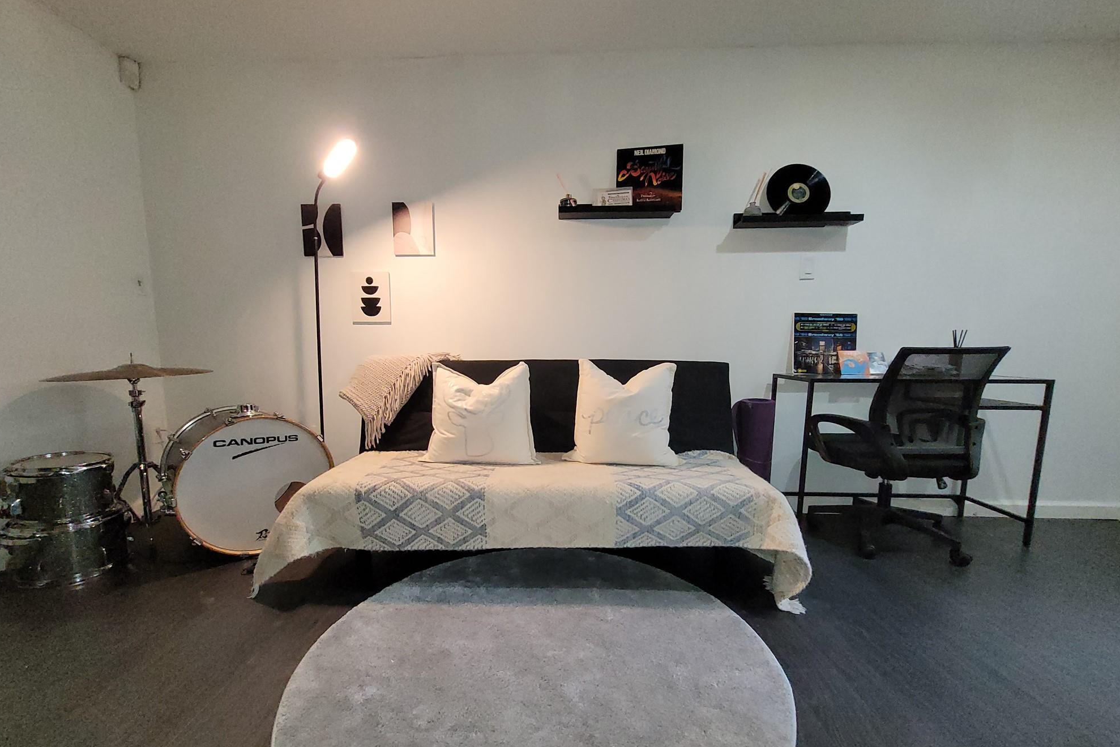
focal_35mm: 14
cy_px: 405
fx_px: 436
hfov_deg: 104.2
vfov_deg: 81.0
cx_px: 545
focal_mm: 1.74
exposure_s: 1/60
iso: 400
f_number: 2.2
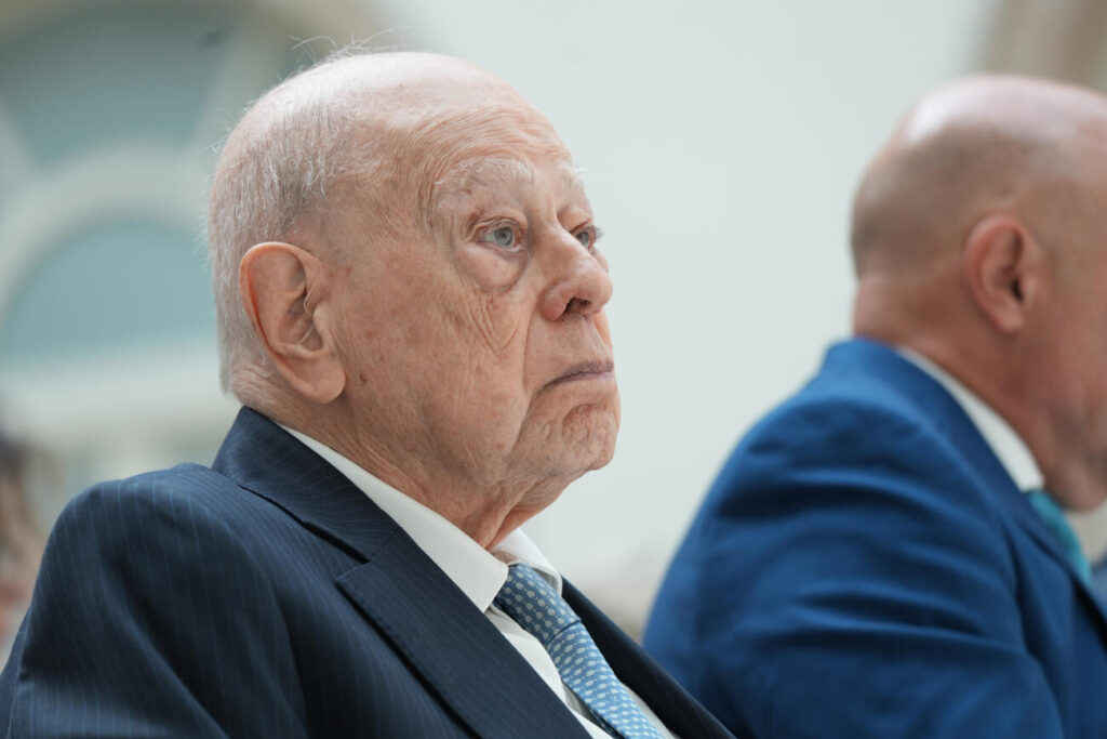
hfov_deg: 10.3
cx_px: 554
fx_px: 6150
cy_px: 370
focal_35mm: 200
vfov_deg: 6.9
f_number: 4
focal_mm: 200
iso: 400
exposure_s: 1/250
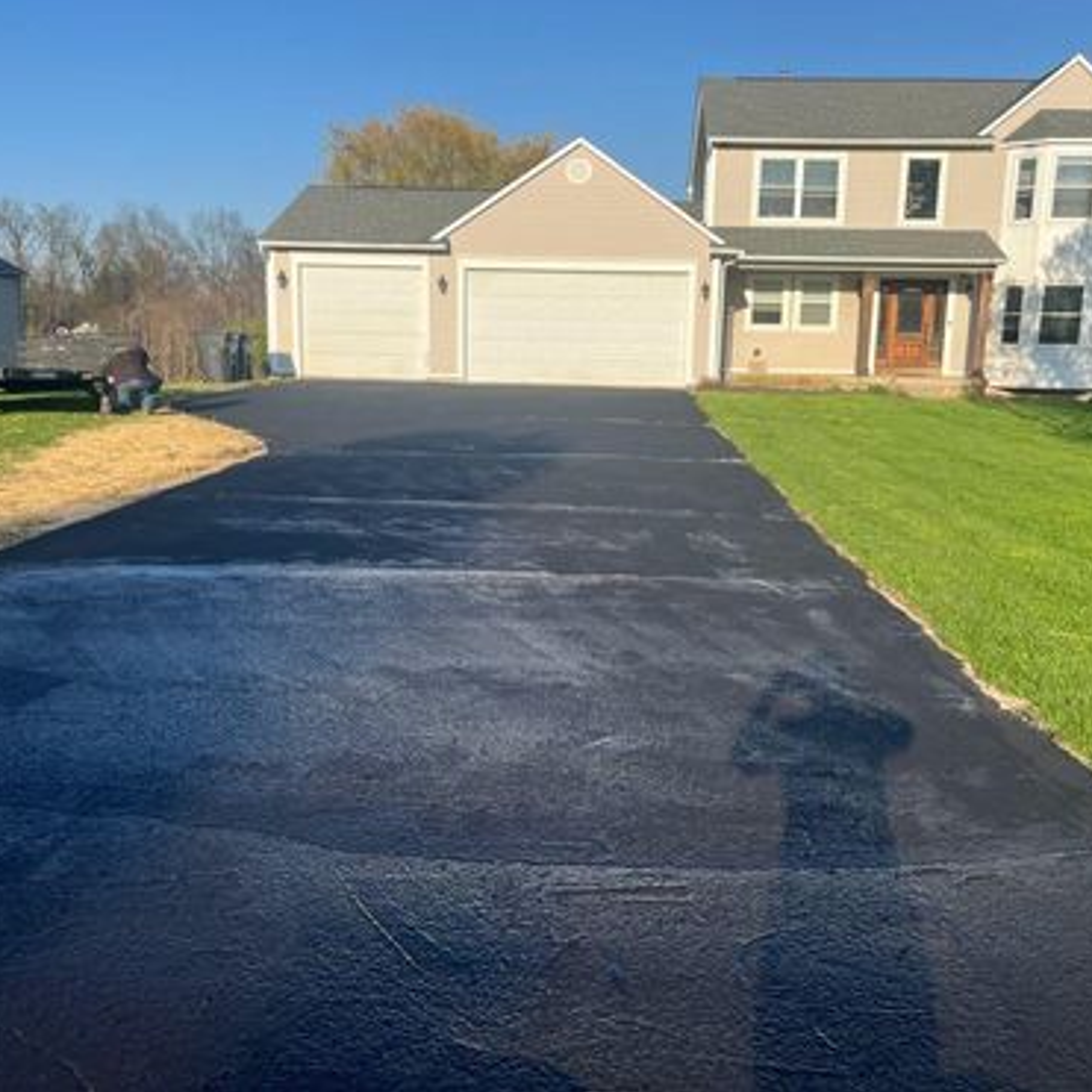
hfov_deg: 52.5
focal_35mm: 31
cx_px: 574
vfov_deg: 52.5
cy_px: 543
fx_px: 1106
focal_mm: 5.1
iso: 50
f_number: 1.6
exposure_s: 1/2513
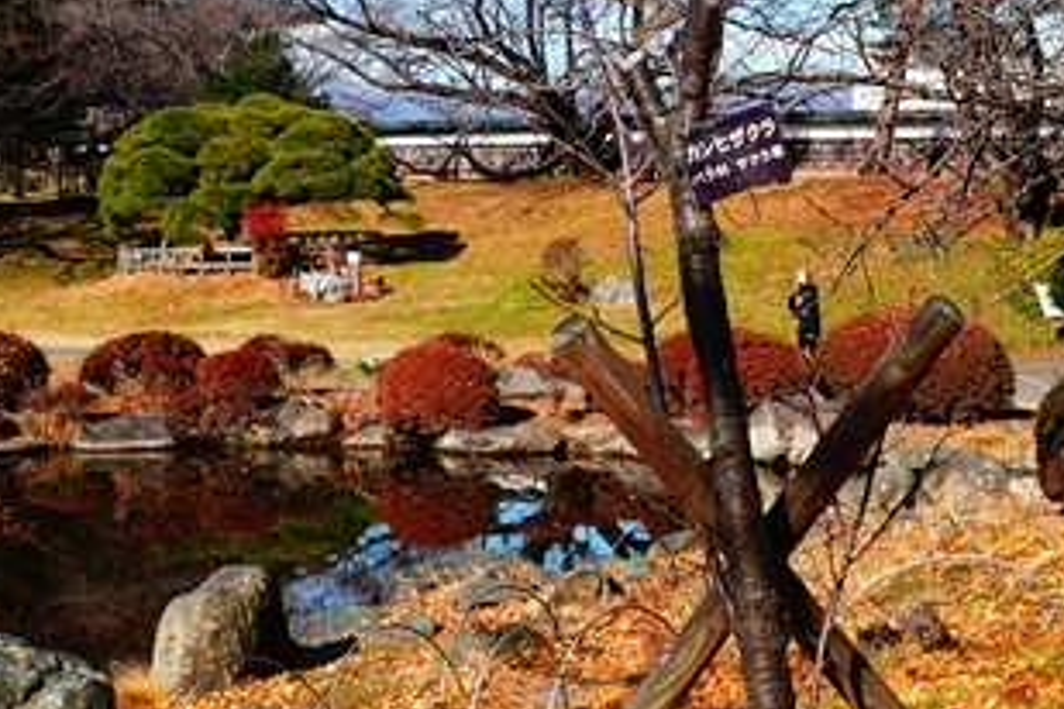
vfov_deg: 19.4
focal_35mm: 70
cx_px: 1023
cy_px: 394
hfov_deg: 27.4
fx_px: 2069
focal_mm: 18
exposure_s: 1/200
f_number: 8
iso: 100
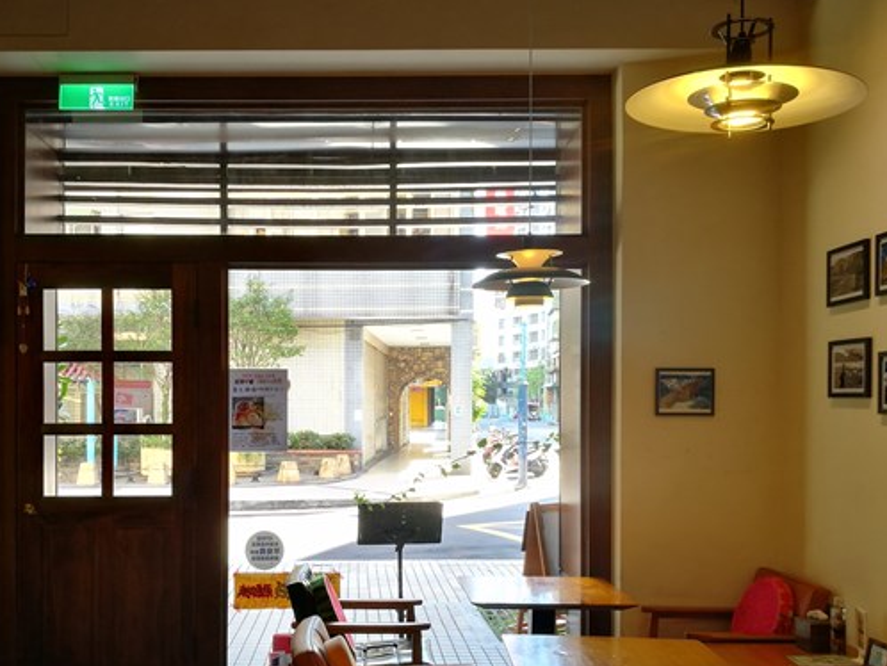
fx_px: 1000
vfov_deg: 36.7
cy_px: 410
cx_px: 342
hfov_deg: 47.5
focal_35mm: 39
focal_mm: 4.5
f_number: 2.2
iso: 100
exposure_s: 1/60
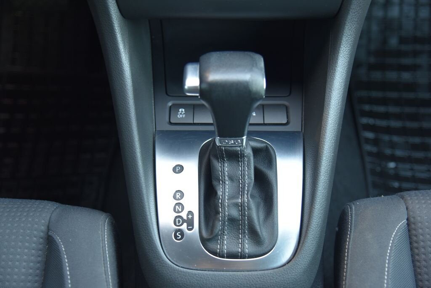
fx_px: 695
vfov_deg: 23.4
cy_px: 144
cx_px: 216
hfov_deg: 34.5
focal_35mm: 58
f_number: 4
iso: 500
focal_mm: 58
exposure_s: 1/13
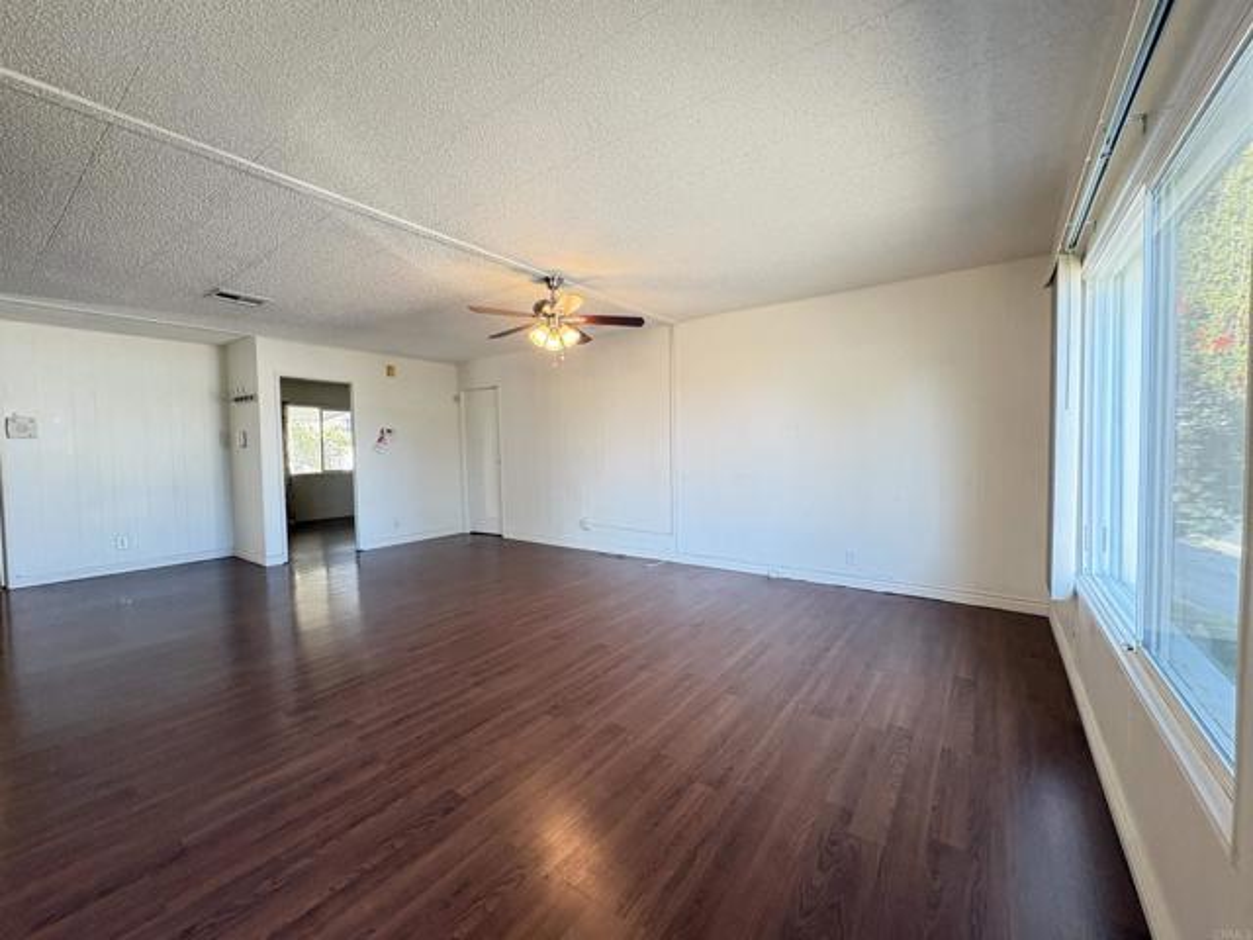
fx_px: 507
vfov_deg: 85.7
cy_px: 470
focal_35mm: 14
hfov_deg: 102.1
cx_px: 626
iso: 400
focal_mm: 2.22
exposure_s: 1/120
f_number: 2.2
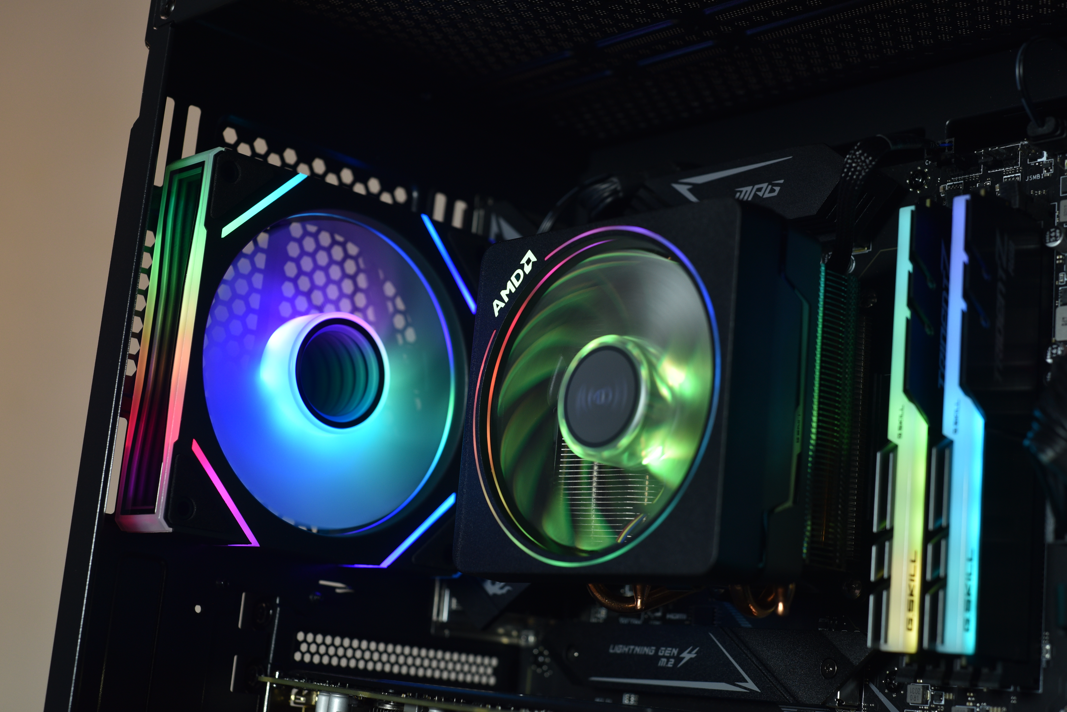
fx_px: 1482
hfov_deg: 39.6
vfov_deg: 27.0
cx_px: 534
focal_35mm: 50
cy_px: 356
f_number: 5
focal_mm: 50
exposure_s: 1/160
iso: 500
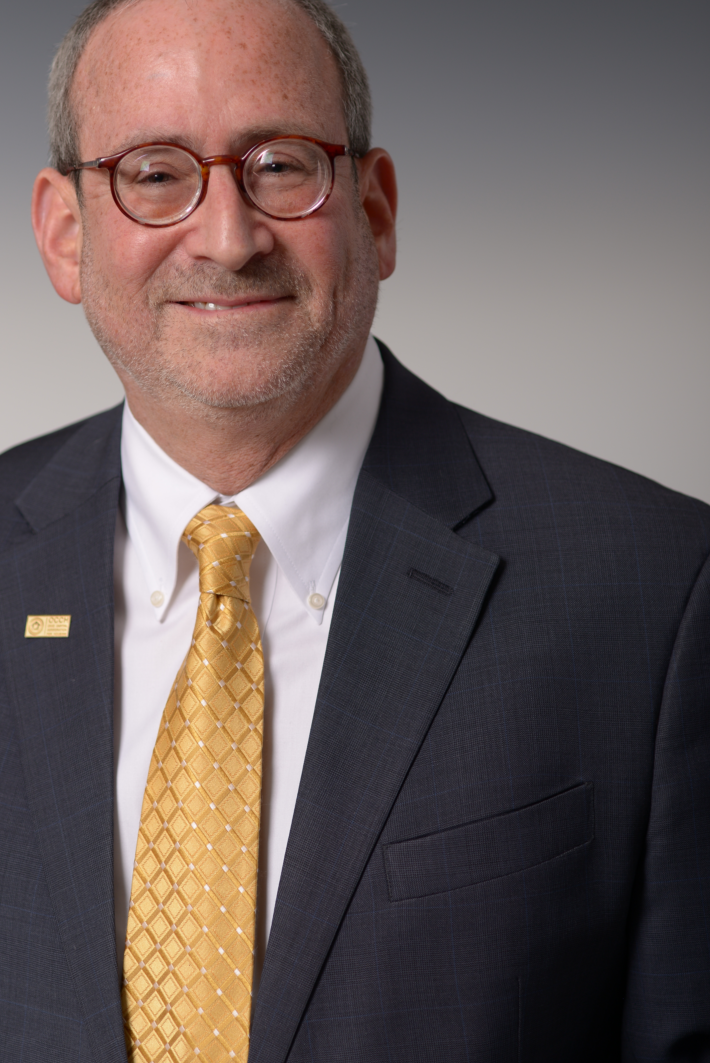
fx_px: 3961
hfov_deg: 10.2
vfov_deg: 15.3
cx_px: 275
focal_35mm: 134
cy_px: 456
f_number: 3.5
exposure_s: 1/200
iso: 100
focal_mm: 105
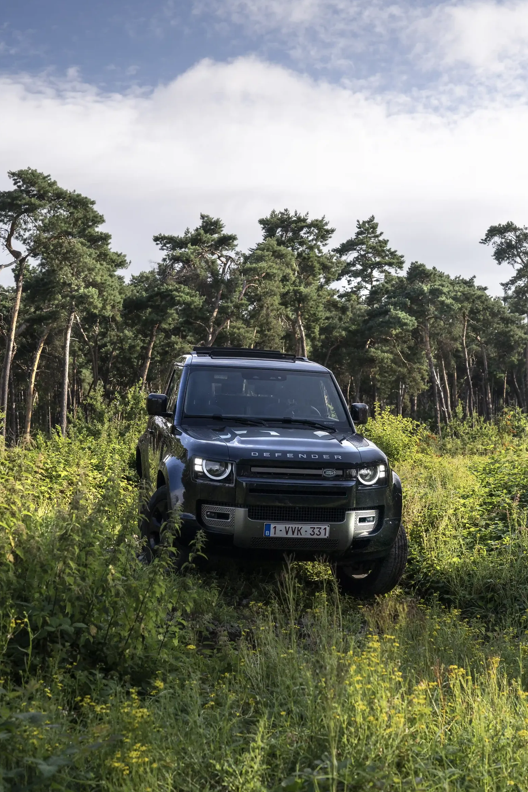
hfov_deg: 26.5
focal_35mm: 51
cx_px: 284
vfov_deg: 38.9
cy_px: 401
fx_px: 1122
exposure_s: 1/800
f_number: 5
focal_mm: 46
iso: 400
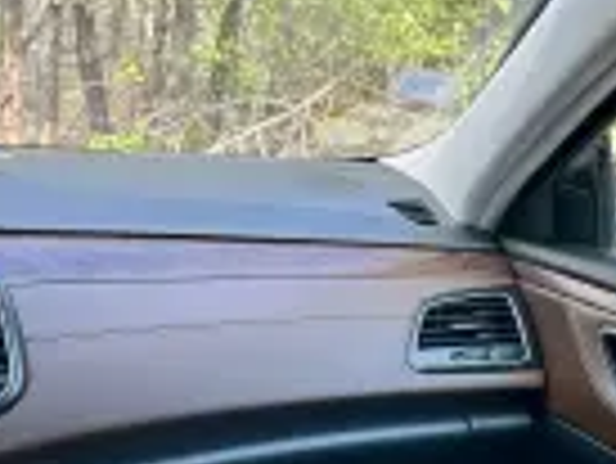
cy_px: 284
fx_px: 1122
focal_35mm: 63
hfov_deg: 30.7
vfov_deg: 23.3
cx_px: 274
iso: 64
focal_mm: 6.86
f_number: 1.78
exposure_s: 1/208
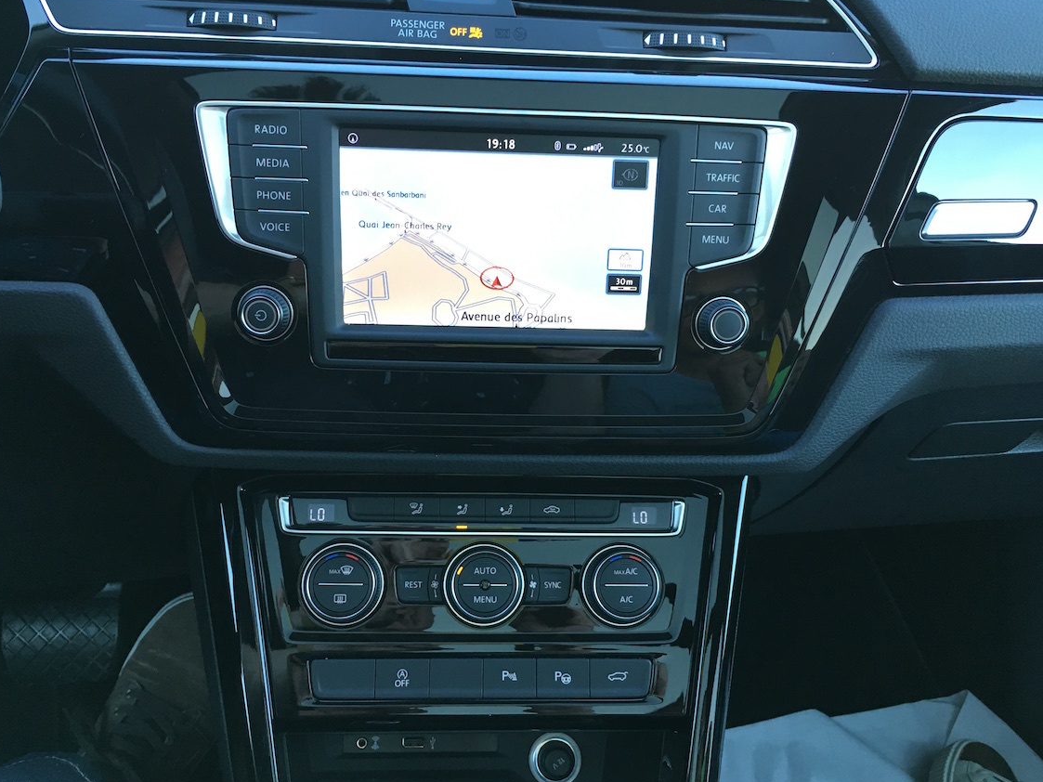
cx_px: 501
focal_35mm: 31
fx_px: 934
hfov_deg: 58.3
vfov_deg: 45.4
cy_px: 409
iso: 50
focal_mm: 4.15
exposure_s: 1/33
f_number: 2.2
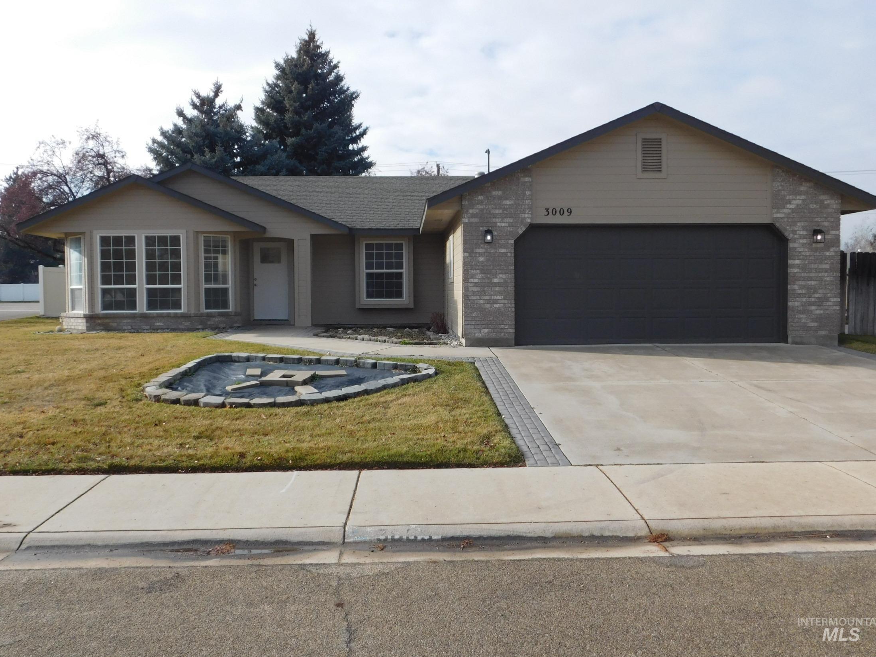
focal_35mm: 31
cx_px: 437
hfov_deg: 58.4
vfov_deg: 45.4
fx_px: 784
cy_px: 324
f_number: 3.2
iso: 125
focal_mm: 5.3
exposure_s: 1/1250
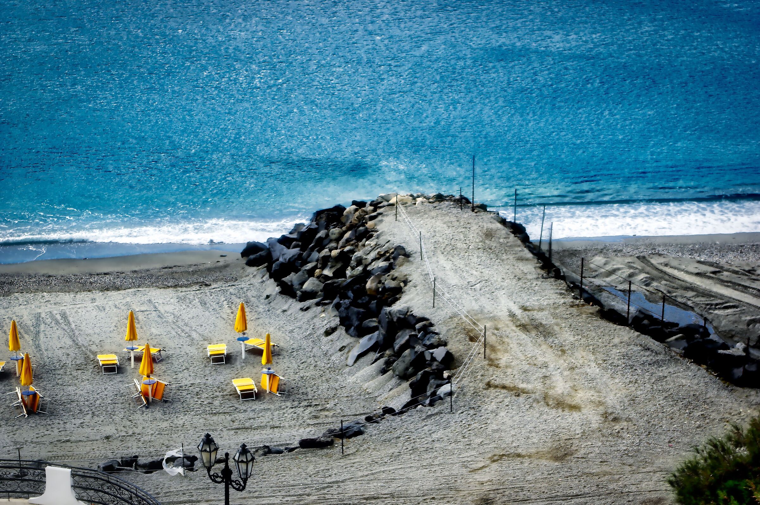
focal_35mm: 82
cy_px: 252
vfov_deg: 16.6
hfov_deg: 24.8
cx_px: 380
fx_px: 1730
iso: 100
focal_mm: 55
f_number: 5.6
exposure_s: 1/400
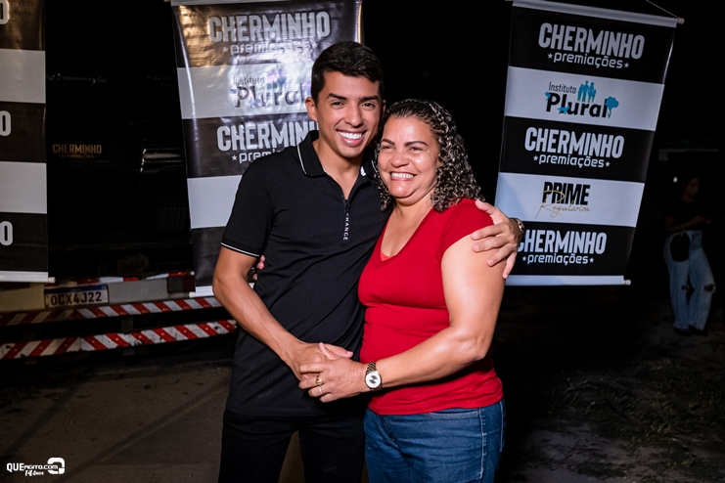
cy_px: 242
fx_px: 725
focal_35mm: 36
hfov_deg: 53.1
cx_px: 362
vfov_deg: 36.9
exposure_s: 1/400
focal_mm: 24
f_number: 2.8
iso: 2500
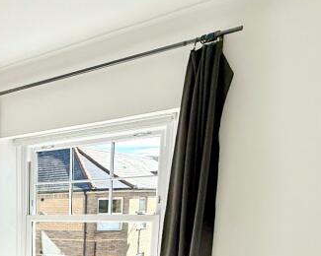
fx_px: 409
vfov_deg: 31.2
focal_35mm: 43
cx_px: -55
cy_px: 279
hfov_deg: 34.9
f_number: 2.2
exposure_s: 1/928
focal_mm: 2.22
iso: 64
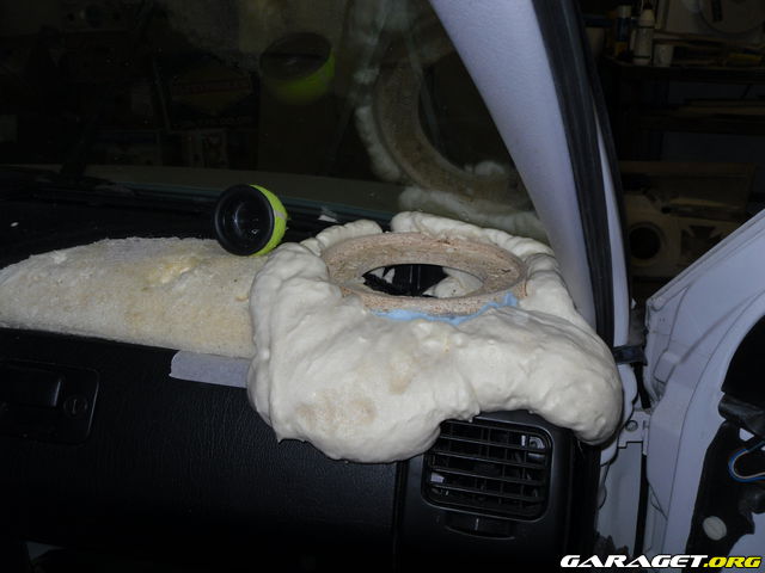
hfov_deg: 52.6
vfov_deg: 40.7
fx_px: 773
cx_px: 382
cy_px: 286
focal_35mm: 35
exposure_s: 1/45
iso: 80
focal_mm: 6.3
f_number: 3.5
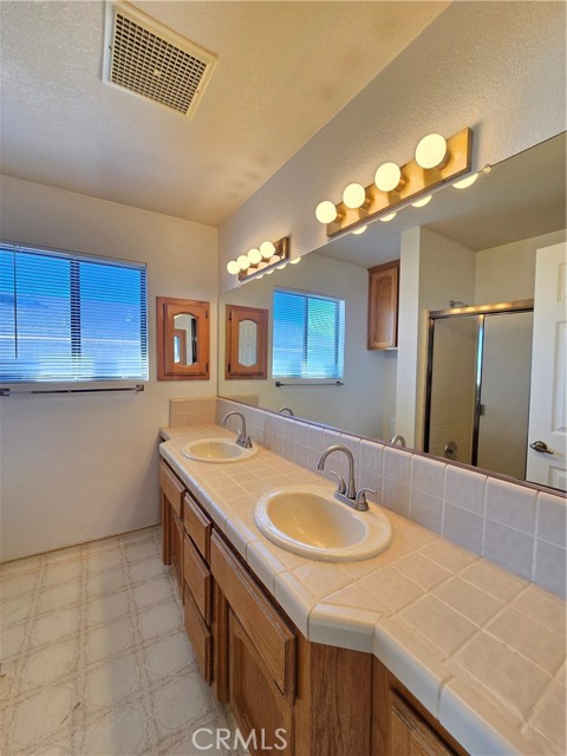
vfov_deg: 106.2
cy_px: 378
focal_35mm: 13
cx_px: 284
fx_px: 284
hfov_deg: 89.9
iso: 80
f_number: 2.2
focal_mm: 2.2
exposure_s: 1/60
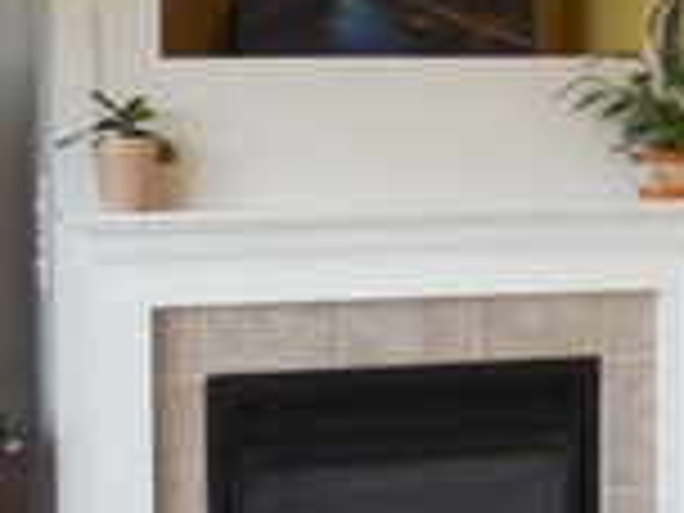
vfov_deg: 11.7
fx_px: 2490
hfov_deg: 15.4
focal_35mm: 126
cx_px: 639
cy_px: 86
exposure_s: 1/30
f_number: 3.8
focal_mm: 5.3
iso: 220
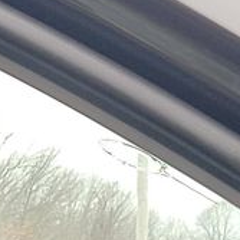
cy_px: 661
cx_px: -427
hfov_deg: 7.7
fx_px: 1592
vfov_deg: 7.7
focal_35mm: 203
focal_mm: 6.7
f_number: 1.8
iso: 93
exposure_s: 1/59
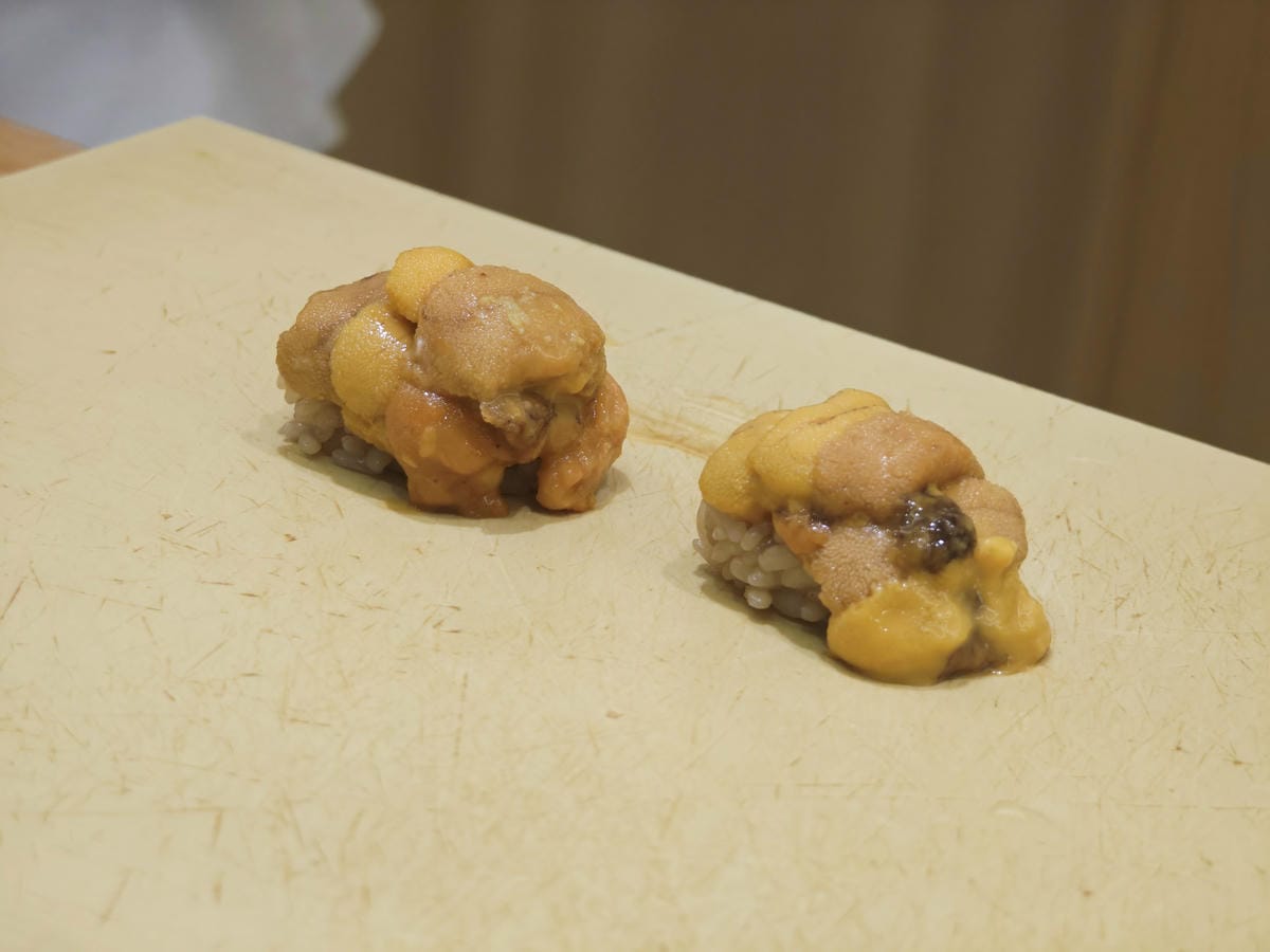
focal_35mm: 120
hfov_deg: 16.4
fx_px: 4403
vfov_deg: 12.3
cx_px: 635
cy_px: 476
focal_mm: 19.4
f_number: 2.5
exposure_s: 1/120
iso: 400
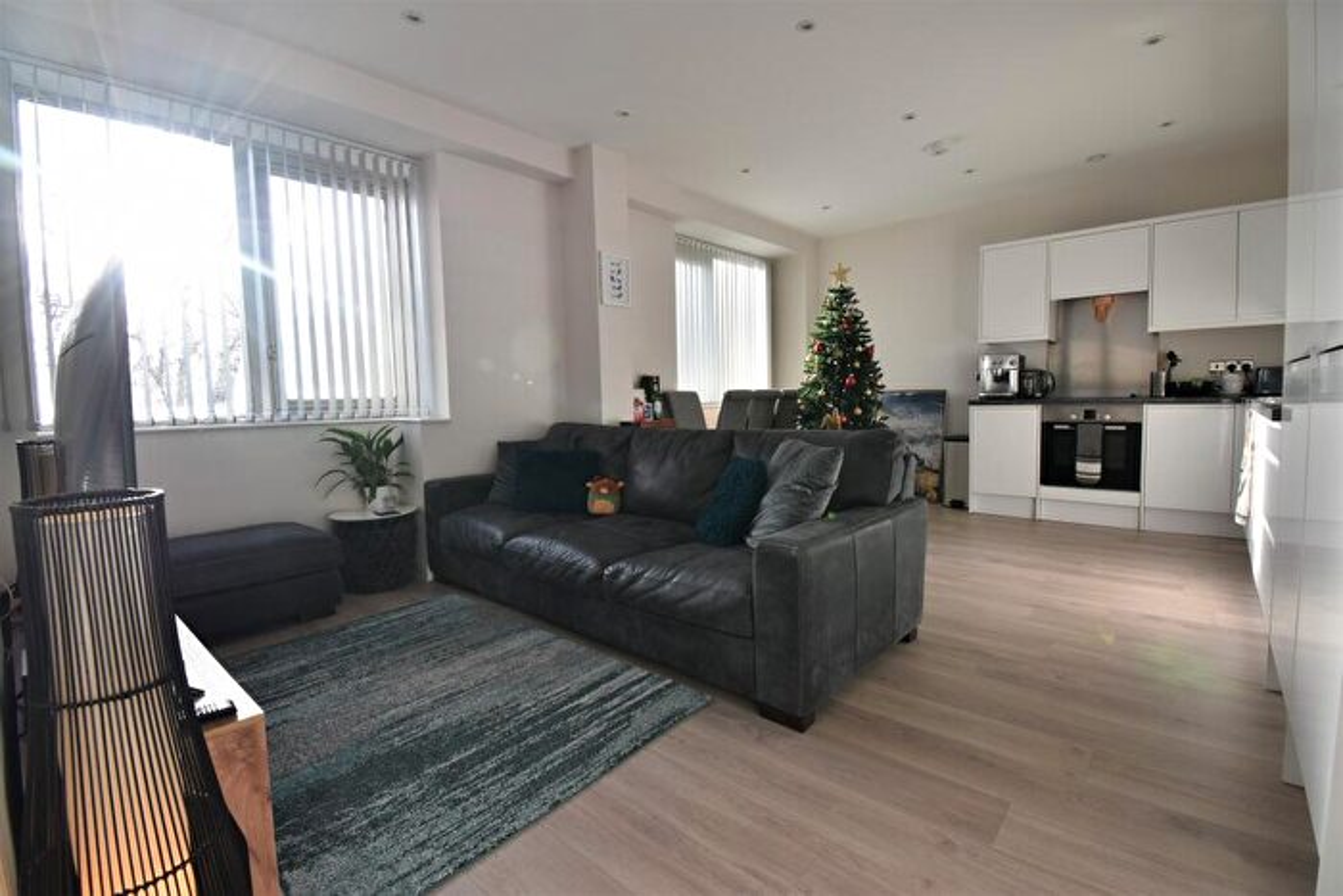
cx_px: 672
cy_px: 448
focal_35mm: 15
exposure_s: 1/60
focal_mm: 10
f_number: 8
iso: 200
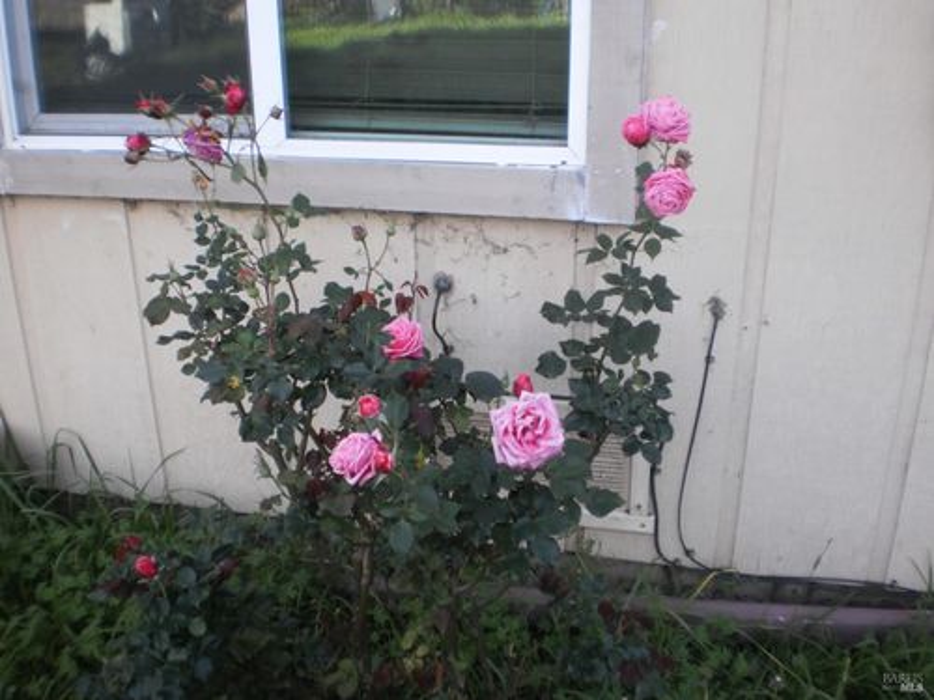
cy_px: 350
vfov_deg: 39.7
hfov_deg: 51.4
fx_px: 971
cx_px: 467
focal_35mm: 36
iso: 100
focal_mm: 6.3
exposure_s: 1/100
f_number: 3.1
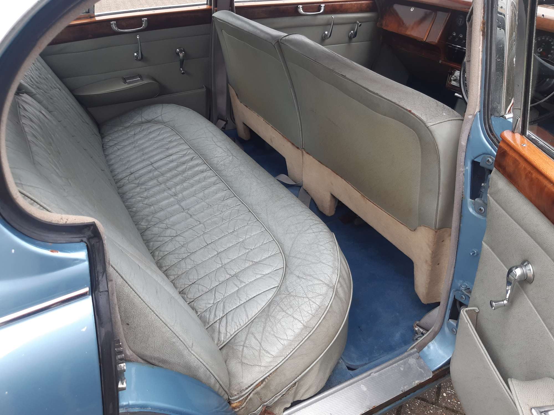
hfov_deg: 67.3
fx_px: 416
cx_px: 277
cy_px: 208
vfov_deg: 53.1
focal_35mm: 26
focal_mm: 3.92
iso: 40
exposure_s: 1/129
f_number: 1.7
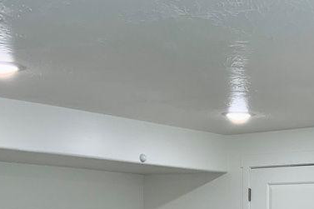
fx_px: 715
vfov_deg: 15.4
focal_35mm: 82
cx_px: 272
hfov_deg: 24.2
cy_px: 306
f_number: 1.8
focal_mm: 3
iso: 32
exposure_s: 1/60
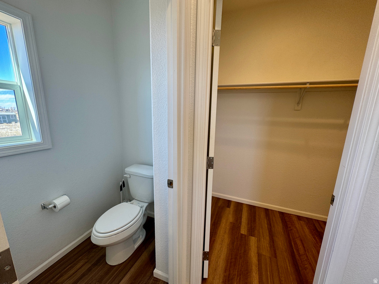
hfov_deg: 102.1
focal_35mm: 14
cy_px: 142
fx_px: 153
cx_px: 190
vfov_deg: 85.7
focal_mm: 2.22
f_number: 2.2
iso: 80
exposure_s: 1/120
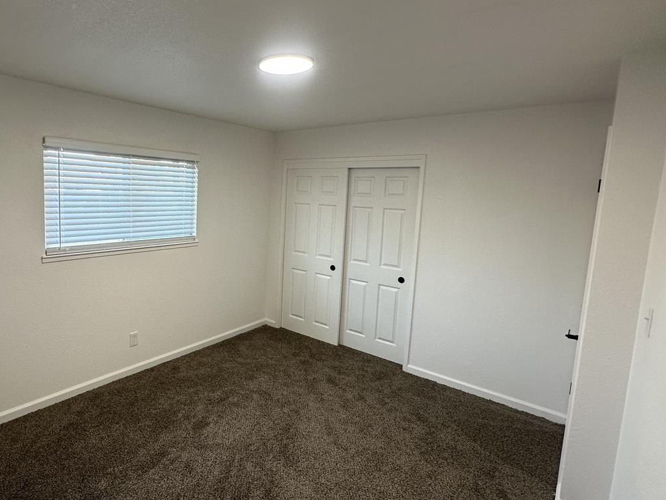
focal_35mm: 20
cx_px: 219
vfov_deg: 65.9
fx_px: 385
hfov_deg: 78.9
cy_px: 231
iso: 160
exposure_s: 1/120
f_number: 2.2
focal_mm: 2.22
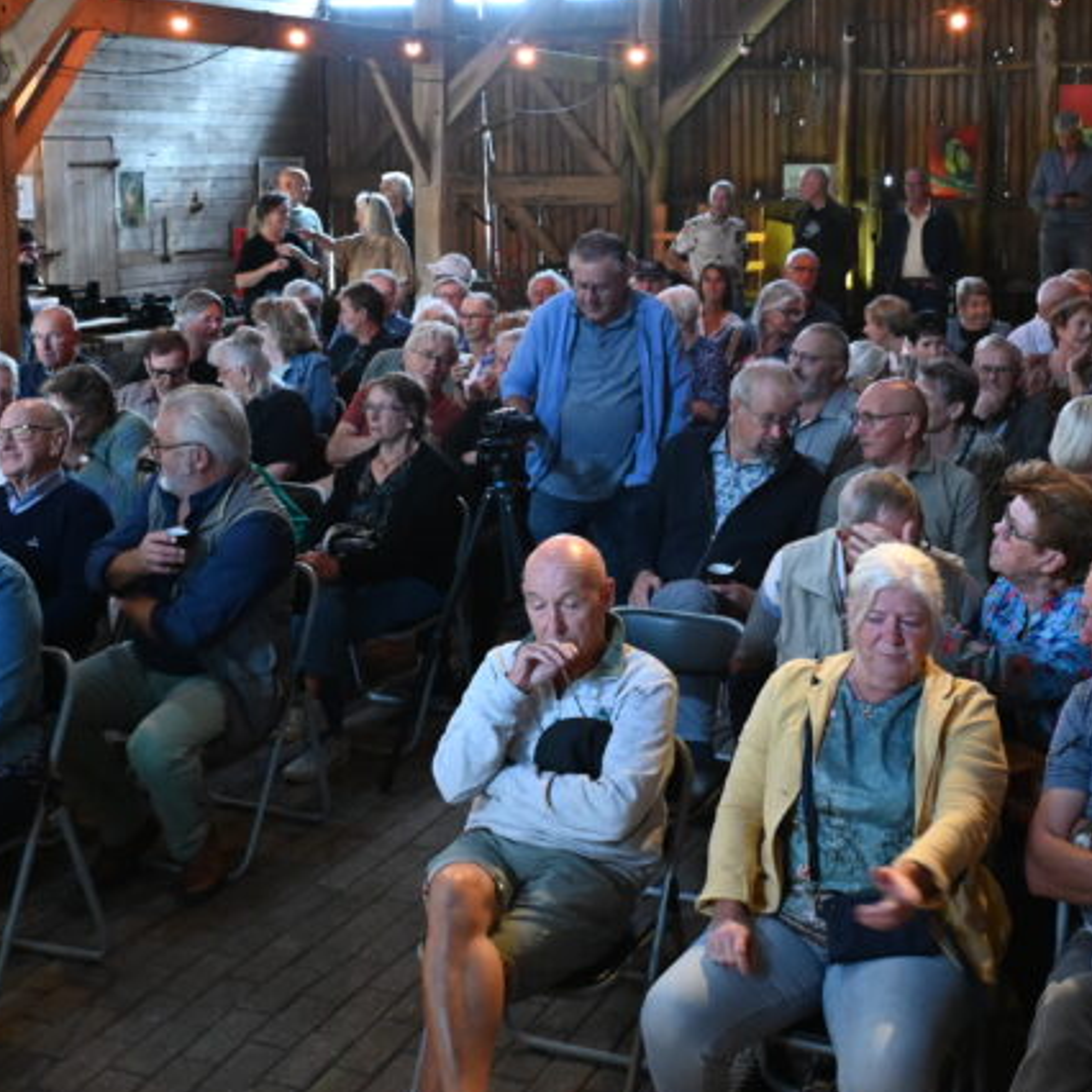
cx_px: 659
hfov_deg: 34.6
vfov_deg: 34.4
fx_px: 1749
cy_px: 385
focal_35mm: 49
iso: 5000
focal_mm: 24
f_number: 4
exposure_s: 1/60
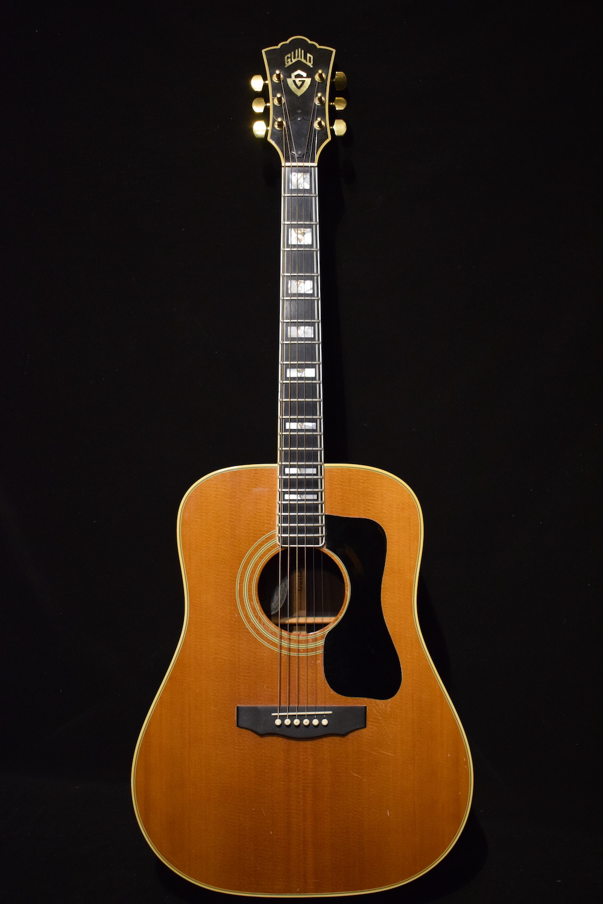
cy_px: 452
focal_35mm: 39
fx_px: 980
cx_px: 302
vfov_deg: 49.6
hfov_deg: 34.2
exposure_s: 1/30
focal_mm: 26
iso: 2500
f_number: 4
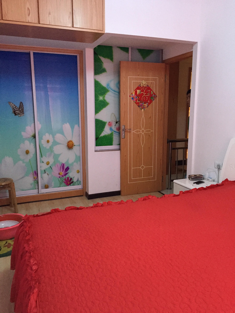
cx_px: 118
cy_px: 156
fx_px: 262
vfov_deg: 61.7
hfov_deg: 48.2
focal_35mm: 29
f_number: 2.2
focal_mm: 4.15
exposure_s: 1/17
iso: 250
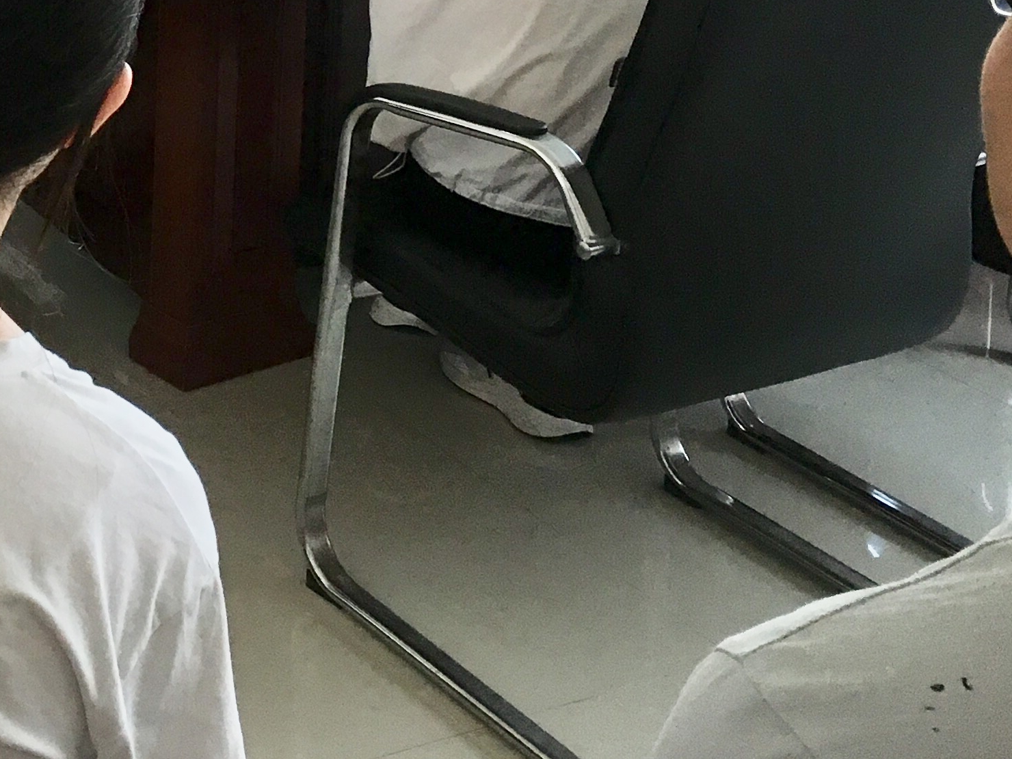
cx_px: -179
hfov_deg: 22.8
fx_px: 2310
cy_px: -230
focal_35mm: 79
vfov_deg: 17.5
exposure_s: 1/33
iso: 50
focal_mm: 4.15
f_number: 2.2
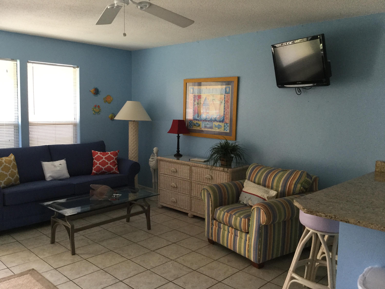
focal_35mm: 31
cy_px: 144
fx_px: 345
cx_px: 192
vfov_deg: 45.4
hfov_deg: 58.4
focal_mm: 3.3
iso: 40
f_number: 2.4
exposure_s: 1/30
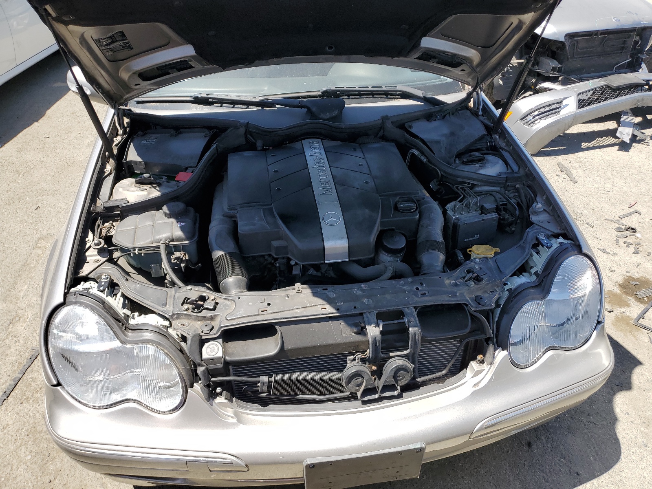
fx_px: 490
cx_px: 326
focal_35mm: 26
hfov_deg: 67.3
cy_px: 244
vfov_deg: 53.1
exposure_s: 1/1429
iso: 50
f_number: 1.5
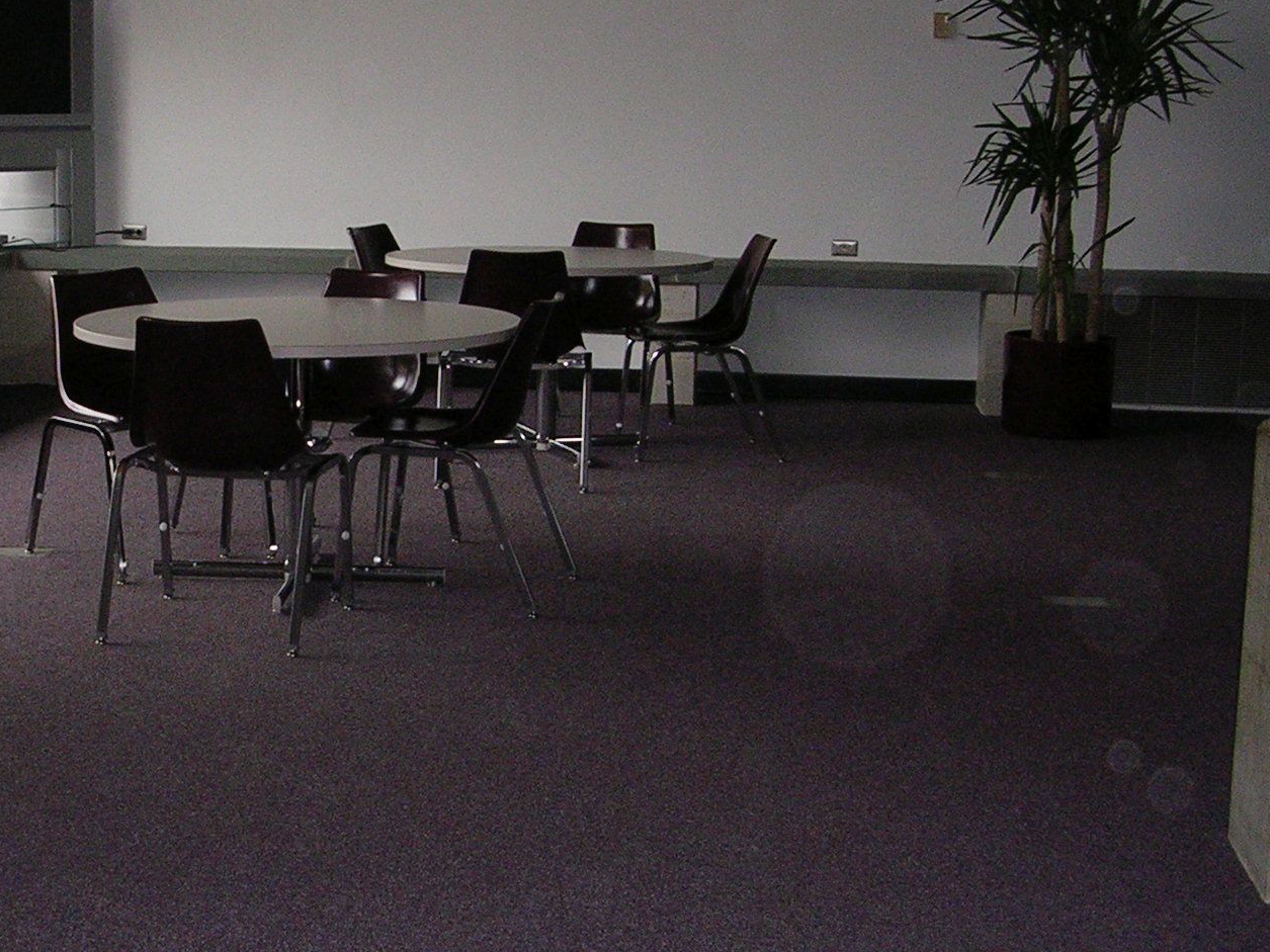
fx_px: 2274
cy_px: 450
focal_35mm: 62
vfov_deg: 23.6
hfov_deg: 30.6
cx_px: 306
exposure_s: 1/60.1
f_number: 2.8
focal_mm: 5.8
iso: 127
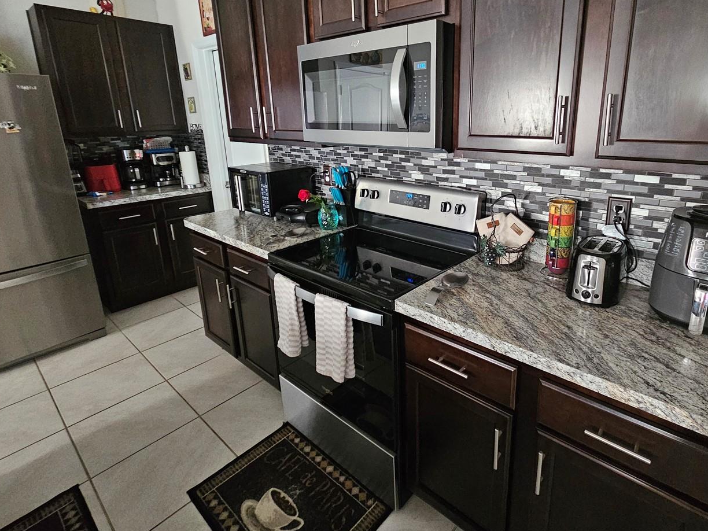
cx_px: 417
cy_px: 213
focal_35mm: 17
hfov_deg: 90.1
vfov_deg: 74.0
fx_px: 348
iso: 800
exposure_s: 1/24
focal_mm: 2.2
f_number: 2.2
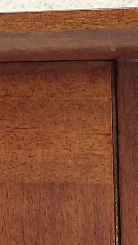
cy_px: 414
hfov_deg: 7.1
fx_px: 1112
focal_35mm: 171
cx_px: 122
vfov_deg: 11.8
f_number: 3
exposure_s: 1/125
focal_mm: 4.5
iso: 125
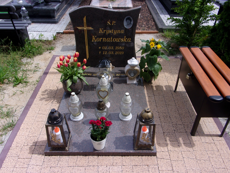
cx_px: 115
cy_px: 86
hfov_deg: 63.4
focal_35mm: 28
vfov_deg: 49.7
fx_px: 186
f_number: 10.8
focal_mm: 5.1
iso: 80
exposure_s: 1/75
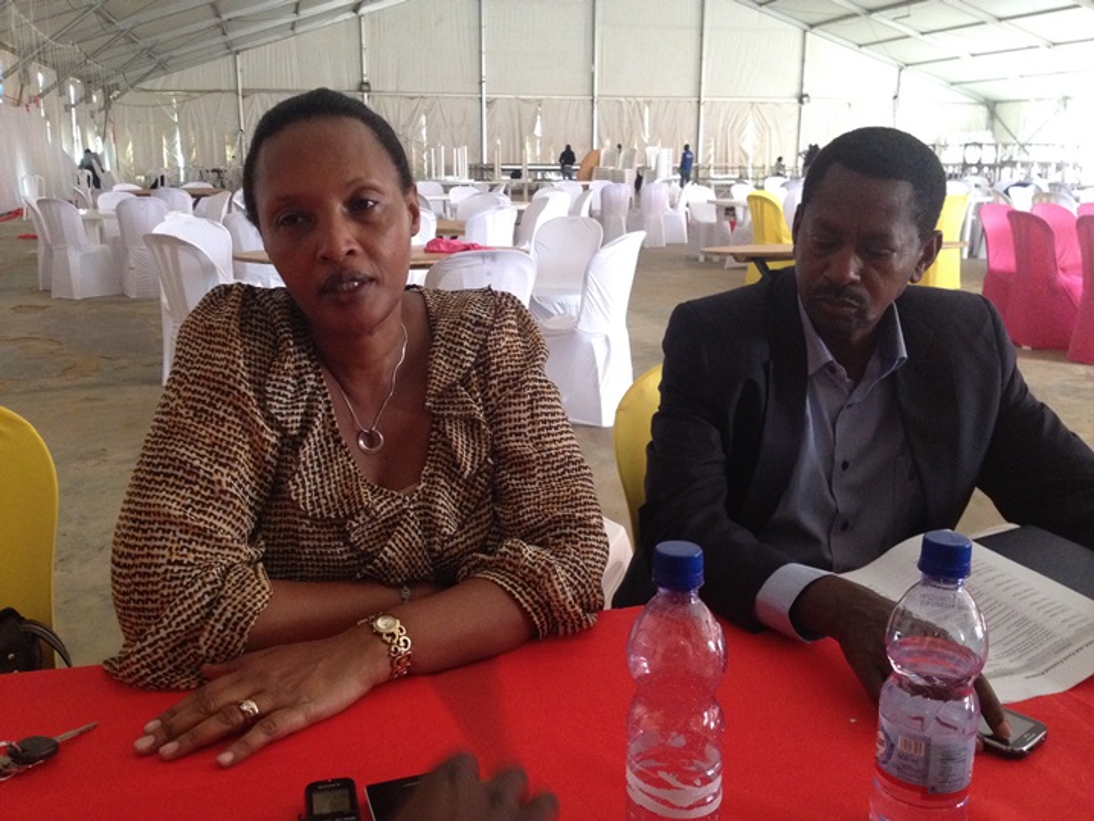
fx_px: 1106
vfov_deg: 40.7
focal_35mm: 35
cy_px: 410
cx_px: 547
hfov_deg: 52.6
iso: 400
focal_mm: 4.28
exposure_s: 1/20
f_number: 2.4
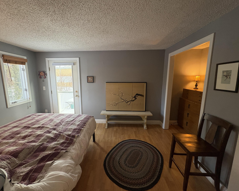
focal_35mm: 15
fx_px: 106
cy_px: 95
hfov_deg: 96.7
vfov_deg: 84.0
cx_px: 112
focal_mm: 2.22
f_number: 2.2
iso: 400
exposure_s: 1/120
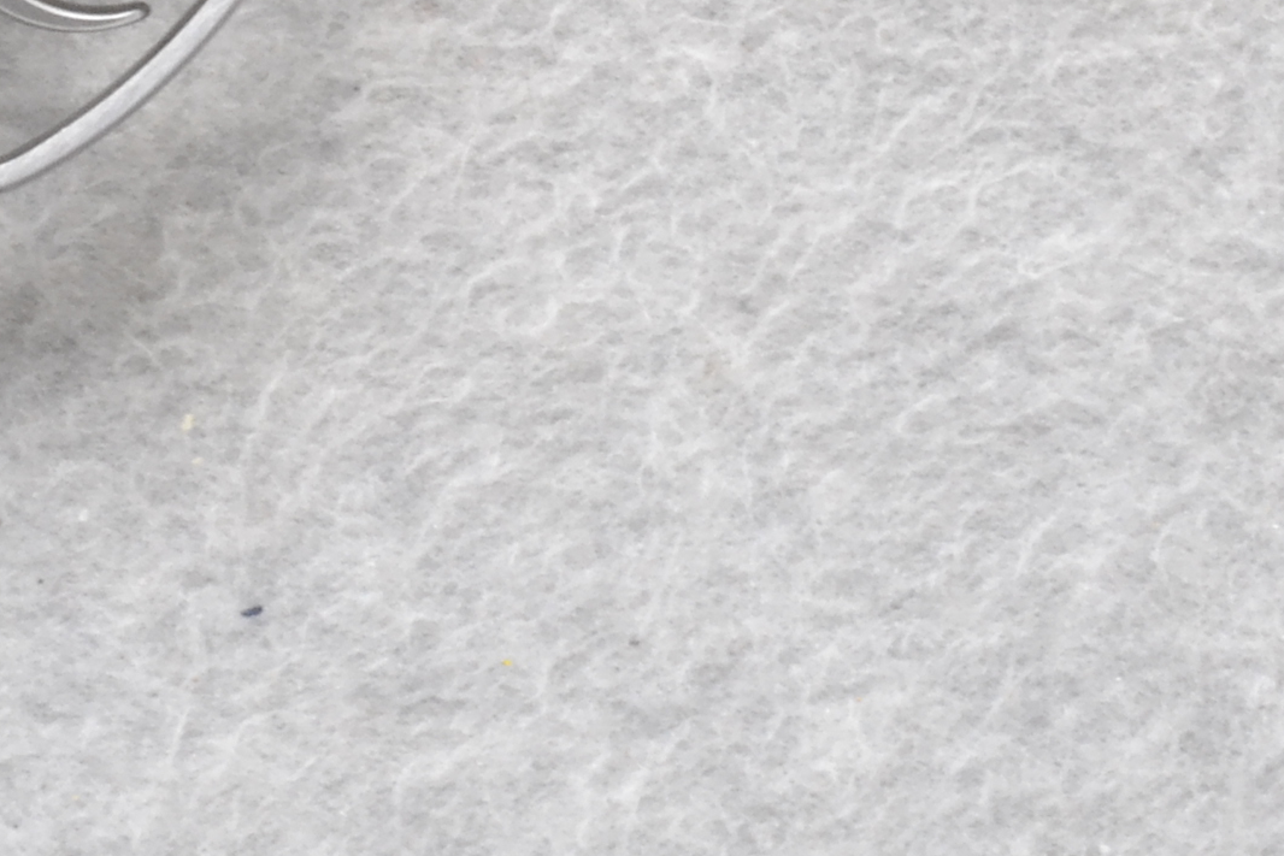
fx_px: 7633
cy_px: -172
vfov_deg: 6.4
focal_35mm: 214
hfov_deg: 9.5
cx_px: -240
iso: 3200
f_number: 20
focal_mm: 44
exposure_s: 1/60
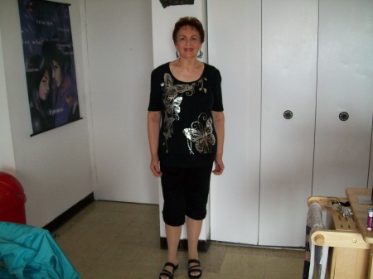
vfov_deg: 39.6
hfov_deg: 51.4
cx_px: 186
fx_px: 388
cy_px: 140
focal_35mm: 36
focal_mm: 6
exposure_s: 1/60
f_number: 2.7
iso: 160
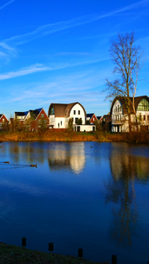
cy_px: 132
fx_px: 267
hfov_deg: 30.9
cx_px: 45
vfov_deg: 52.8
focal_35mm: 38
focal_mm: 8.8
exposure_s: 1/640
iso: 125
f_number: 4
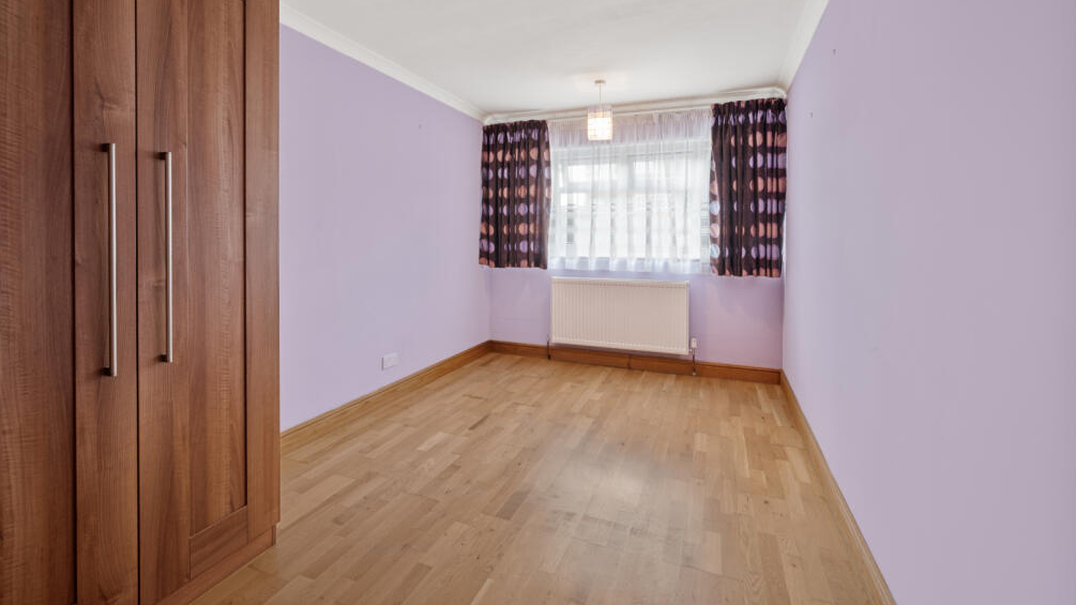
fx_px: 456
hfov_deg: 99.4
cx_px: 530
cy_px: 243
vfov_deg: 66.4
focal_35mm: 16
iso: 200
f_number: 16
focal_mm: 15
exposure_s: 4
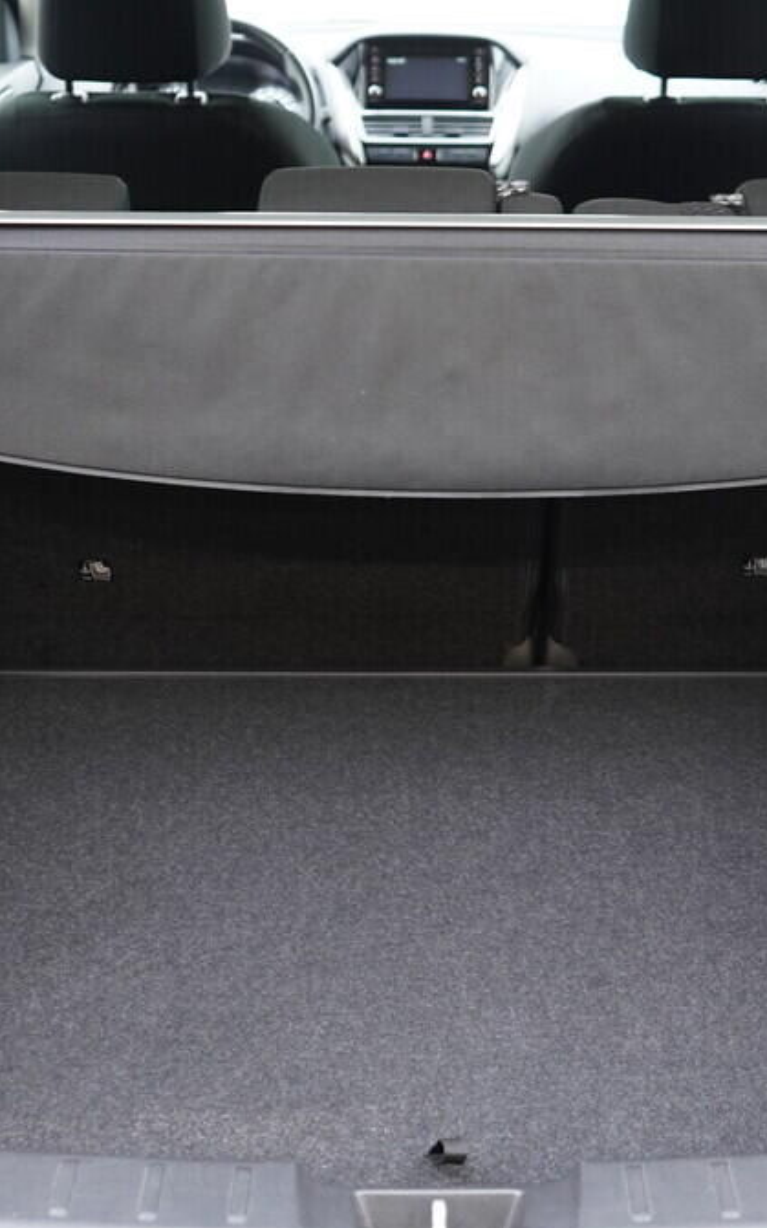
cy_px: 621
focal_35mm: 56
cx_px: 438
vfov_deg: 36.3
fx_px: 1874
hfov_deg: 23.1
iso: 640
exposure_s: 1/40
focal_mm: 24
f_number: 2.8
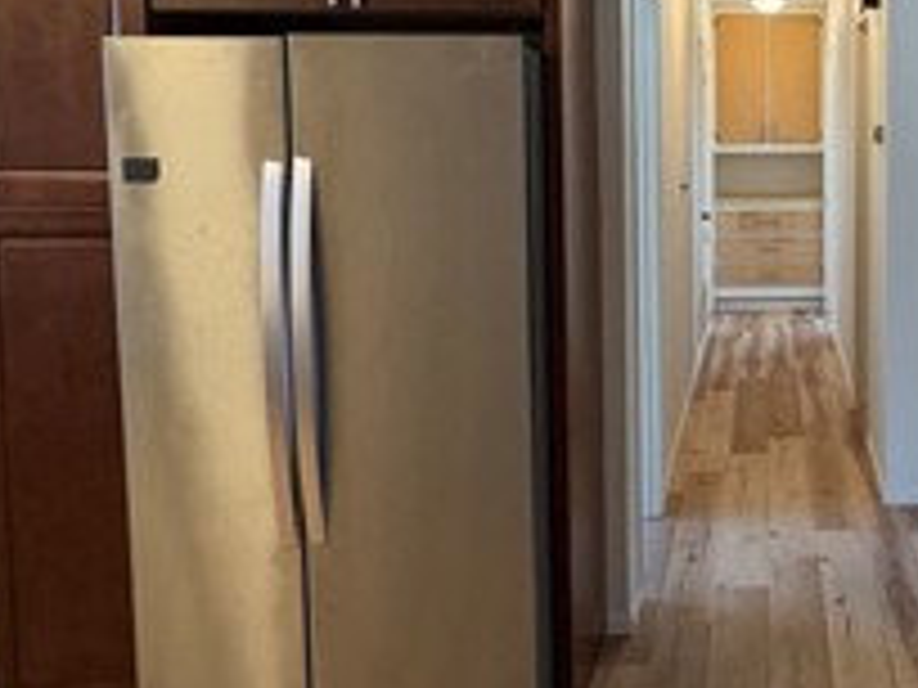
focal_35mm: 44
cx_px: 842
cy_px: 193
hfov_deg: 39.5
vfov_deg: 32.4
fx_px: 1167
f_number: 2.2
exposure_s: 1/120
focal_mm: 2.22
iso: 250
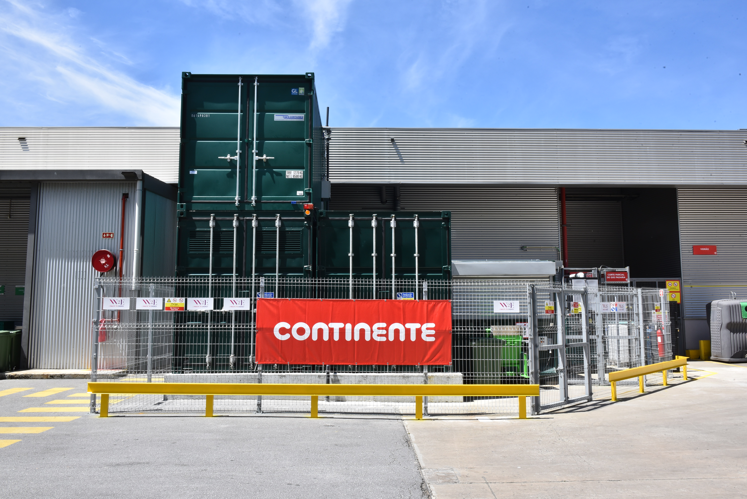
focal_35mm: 29
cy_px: 250
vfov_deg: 45.0
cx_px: 374
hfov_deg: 63.6
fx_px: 602
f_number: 22
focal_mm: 29
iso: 640
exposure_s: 1/100
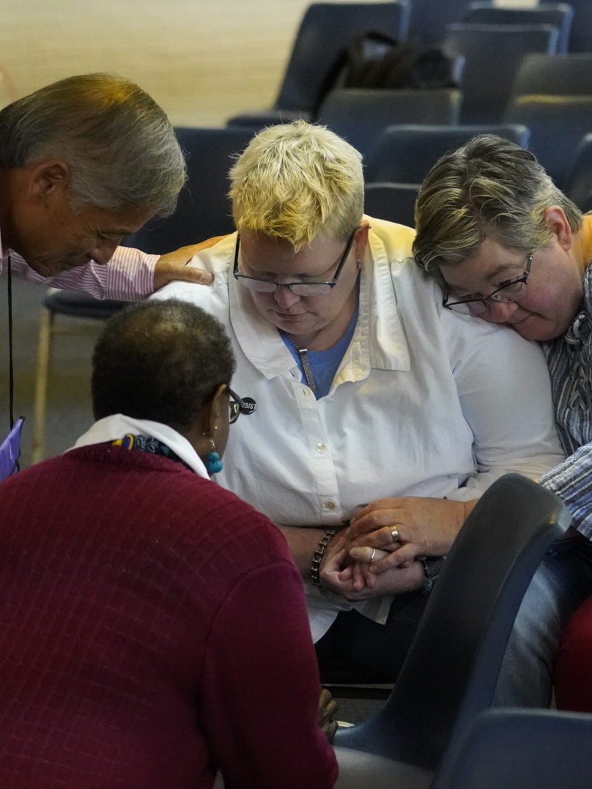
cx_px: 190
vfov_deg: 10.3
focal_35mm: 192
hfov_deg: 7.7
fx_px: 4377
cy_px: 395
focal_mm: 89
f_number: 4
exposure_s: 1/320
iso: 8000
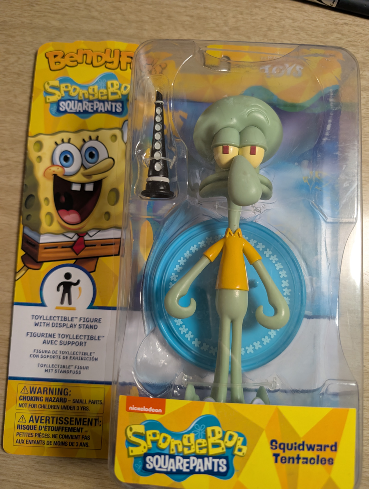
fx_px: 340
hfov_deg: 56.9
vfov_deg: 71.5
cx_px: 184
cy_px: 244
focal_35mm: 24
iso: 287
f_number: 1.68
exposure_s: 1/60
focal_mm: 6.9
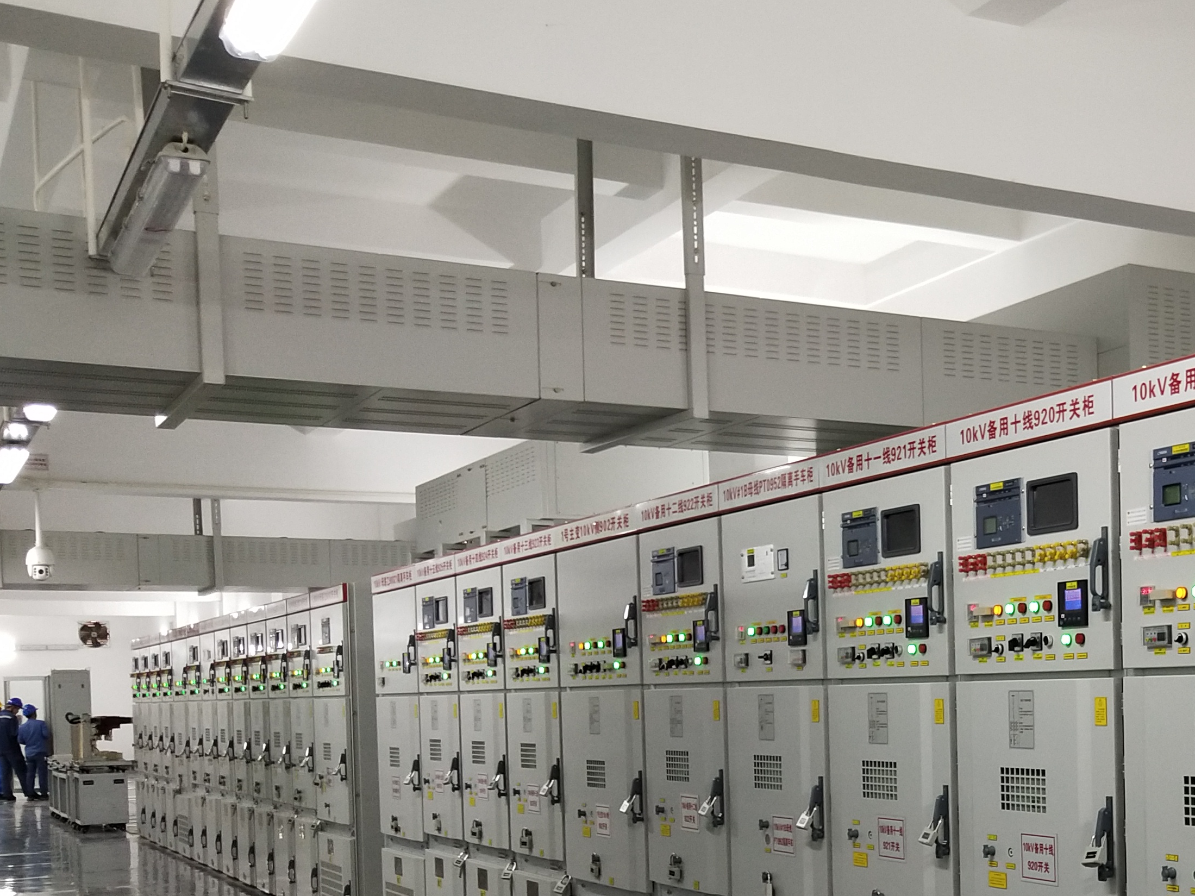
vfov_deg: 26.0
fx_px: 1899
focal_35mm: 55
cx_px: 985
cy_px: 749
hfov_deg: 33.7
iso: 180
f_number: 1.8
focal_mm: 3.95
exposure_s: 1/50
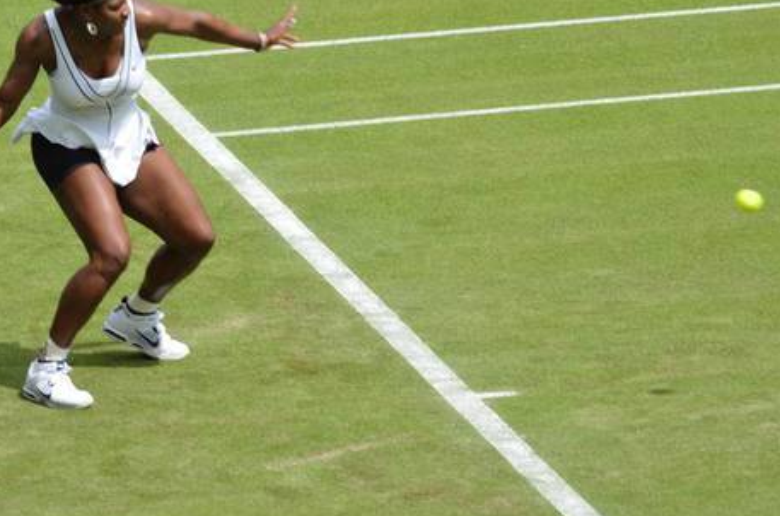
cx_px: 208
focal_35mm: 575
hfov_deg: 3.6
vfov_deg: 2.4
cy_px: 218
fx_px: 12424
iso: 100
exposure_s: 1/500
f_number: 5.6
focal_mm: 250
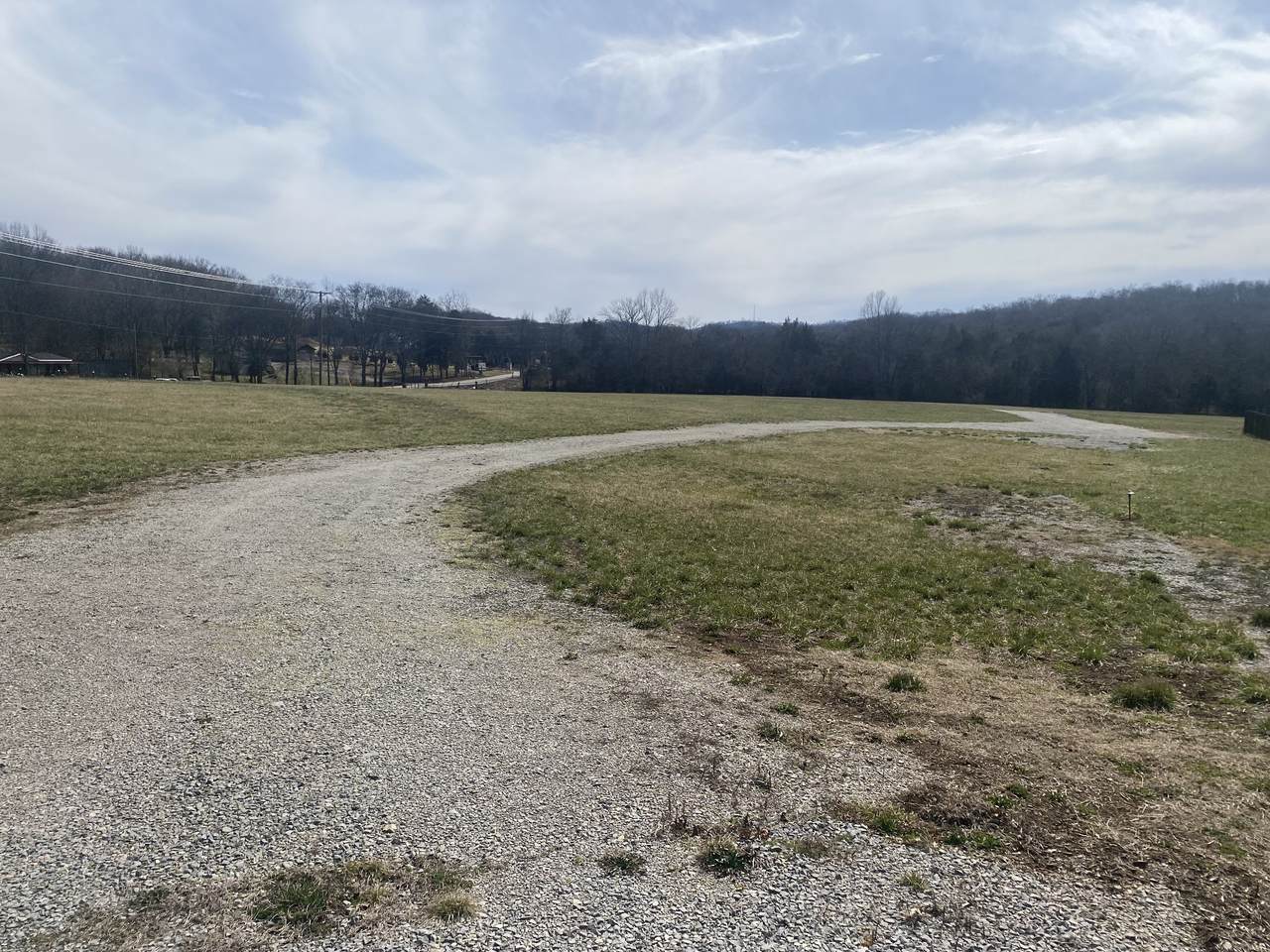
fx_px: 954
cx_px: 635
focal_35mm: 26
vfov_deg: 53.1
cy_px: 476
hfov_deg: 67.3
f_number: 1.8
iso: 32
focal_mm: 4.25
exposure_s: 1/5495
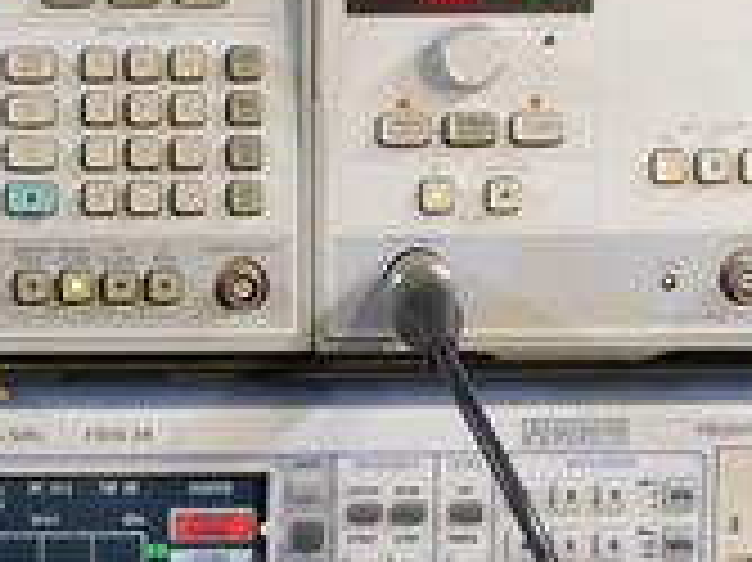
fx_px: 4168
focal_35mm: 192
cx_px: 126
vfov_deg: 7.7
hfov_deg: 10.3
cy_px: 499
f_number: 22
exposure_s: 1
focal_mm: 40
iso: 800
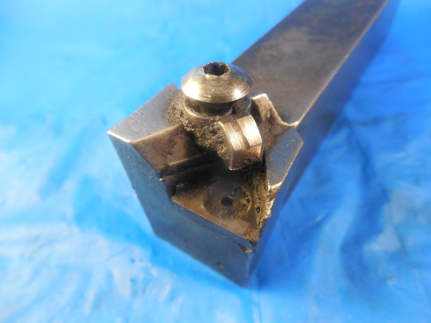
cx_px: 216
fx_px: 311
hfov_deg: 69.4
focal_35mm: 25
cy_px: 162
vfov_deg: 54.9
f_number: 3.3
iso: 320
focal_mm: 4.5
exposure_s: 1/30
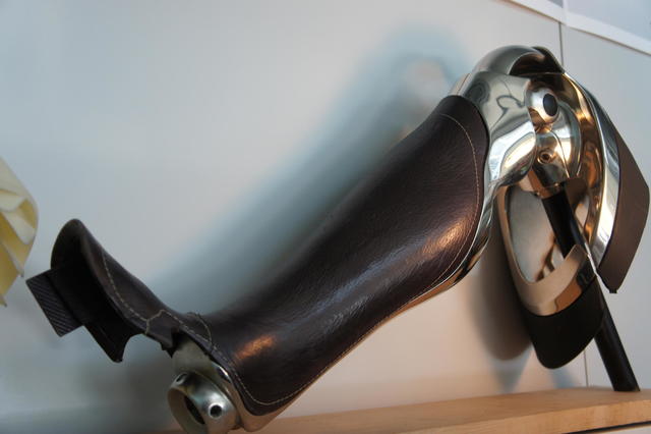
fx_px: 732
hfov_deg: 47.9
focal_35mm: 40
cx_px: 326
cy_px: 217
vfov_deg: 33.0
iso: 200
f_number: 4.5
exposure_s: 1/60
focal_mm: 27
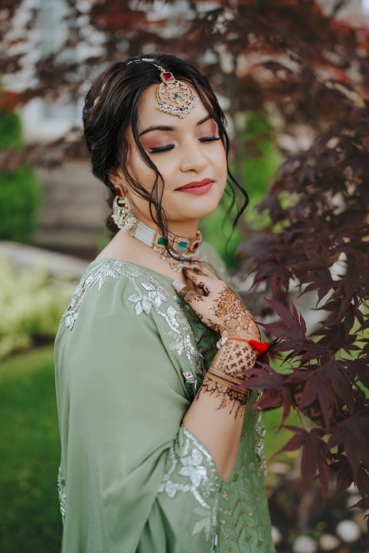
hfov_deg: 37.9
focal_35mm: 35
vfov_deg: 54.4
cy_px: 276
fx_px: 538
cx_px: 184
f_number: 1.4
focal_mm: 35
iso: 250
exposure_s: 1/200
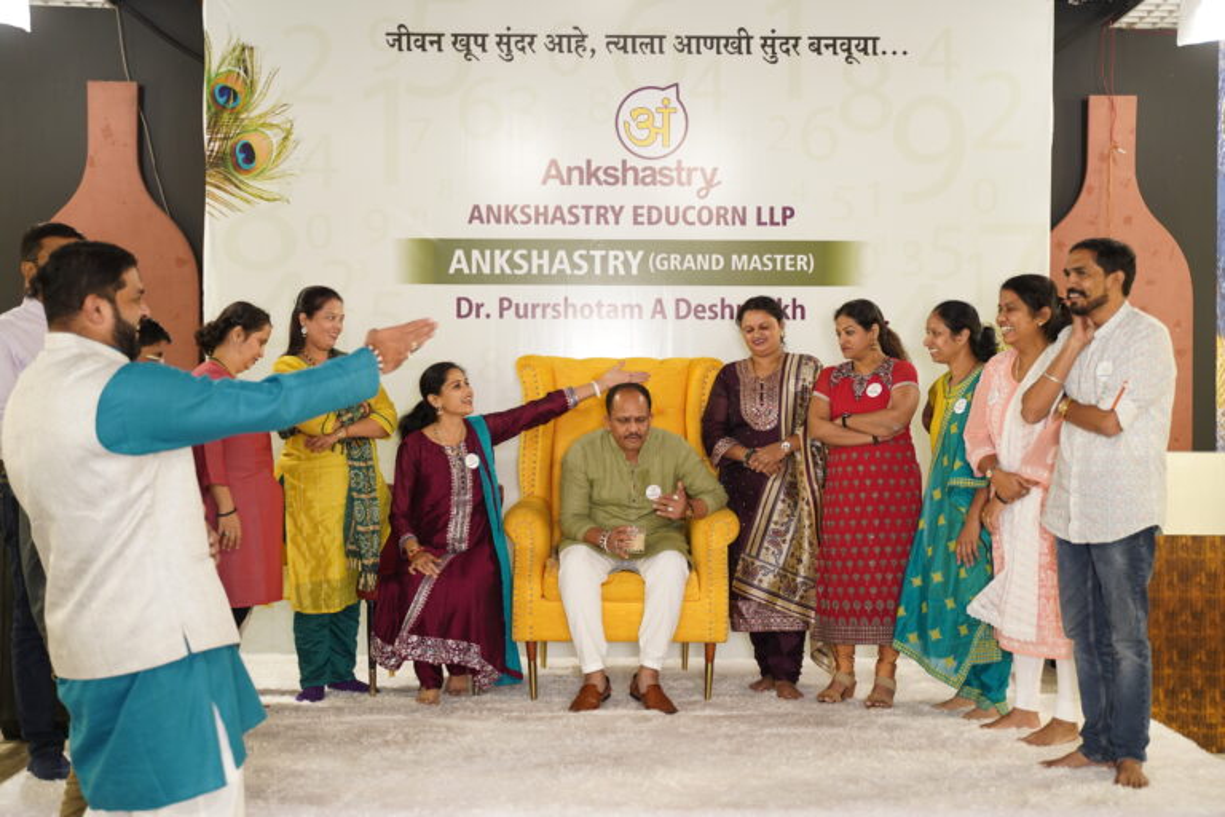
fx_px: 1497
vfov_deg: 30.5
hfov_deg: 44.5
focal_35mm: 44
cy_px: 408
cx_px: 612
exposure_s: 1/80
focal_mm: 44
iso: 2000
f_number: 2.8
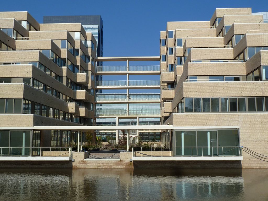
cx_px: 134
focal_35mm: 42
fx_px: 325
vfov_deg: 34.3
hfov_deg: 44.8
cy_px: 100
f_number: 5.6
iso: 80
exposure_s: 1/500
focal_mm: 6.9
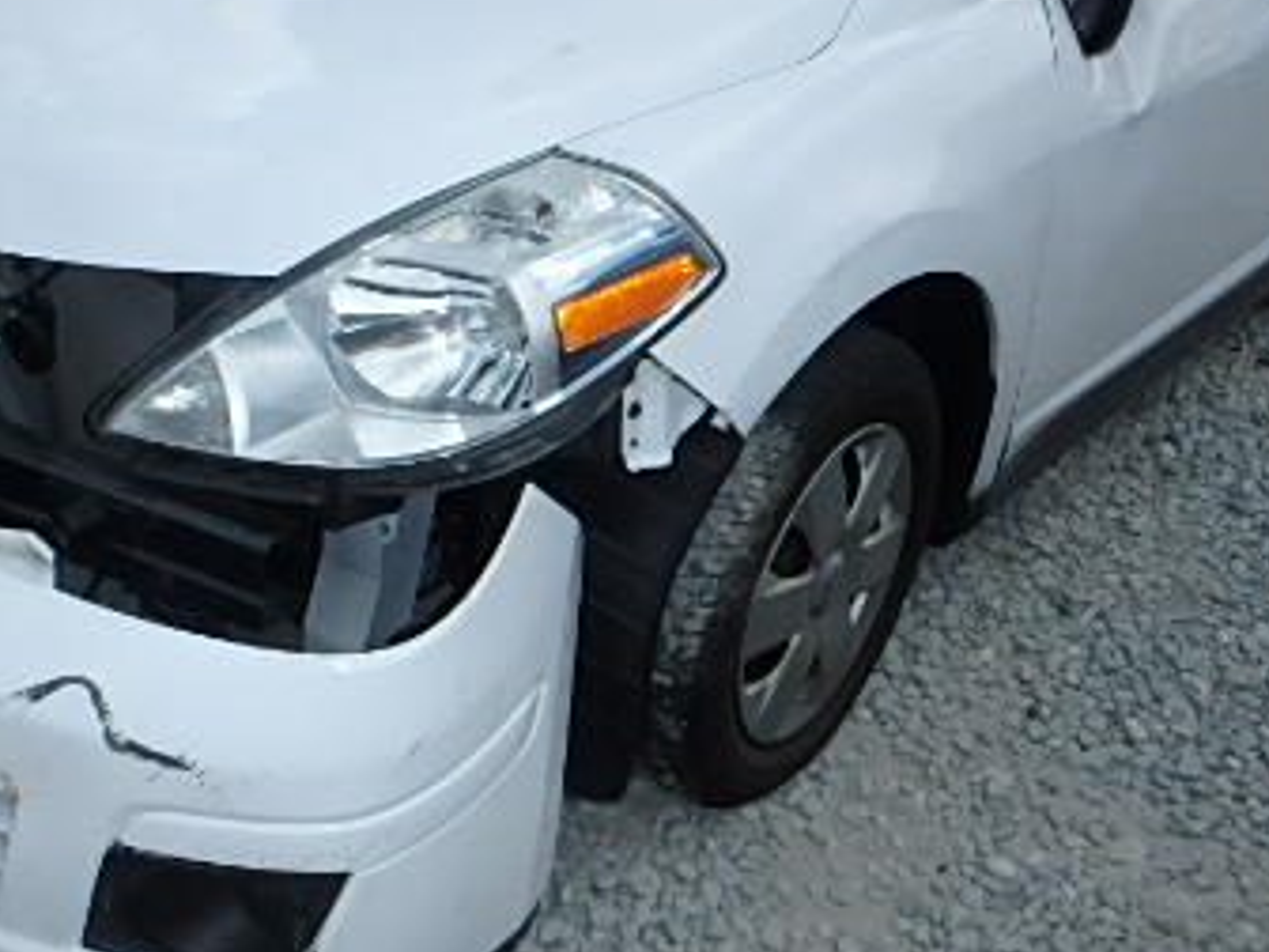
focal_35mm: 40
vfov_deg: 35.5
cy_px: 302
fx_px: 1466
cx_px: 476
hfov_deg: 46.4
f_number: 6
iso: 125
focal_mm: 3.7
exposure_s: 1/500
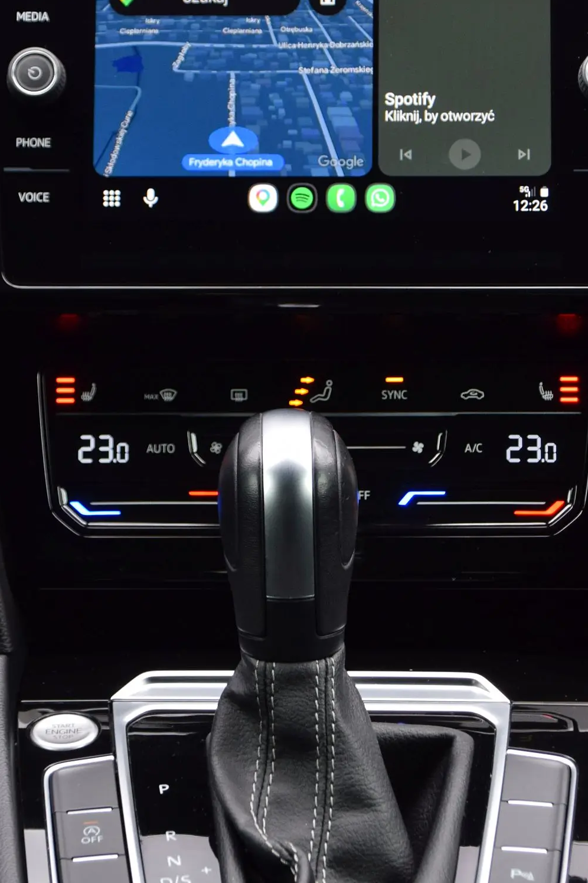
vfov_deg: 12.9
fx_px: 3896
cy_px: 288
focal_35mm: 159
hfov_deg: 8.6
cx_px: 367
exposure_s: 1/100
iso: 360
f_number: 5
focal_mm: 55
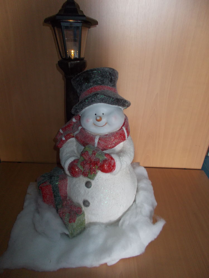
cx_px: 104
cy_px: 139
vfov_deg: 67.3
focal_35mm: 26
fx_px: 209
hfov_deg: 53.1
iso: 200
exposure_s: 1/25
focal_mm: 4.6
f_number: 3.2
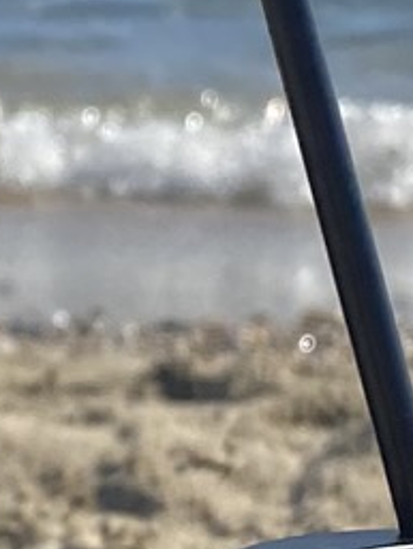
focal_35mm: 207
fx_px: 3290
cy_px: 417
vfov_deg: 9.5
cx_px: 71
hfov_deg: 7.2
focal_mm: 4.25
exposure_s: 1/3984
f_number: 1.8
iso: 32
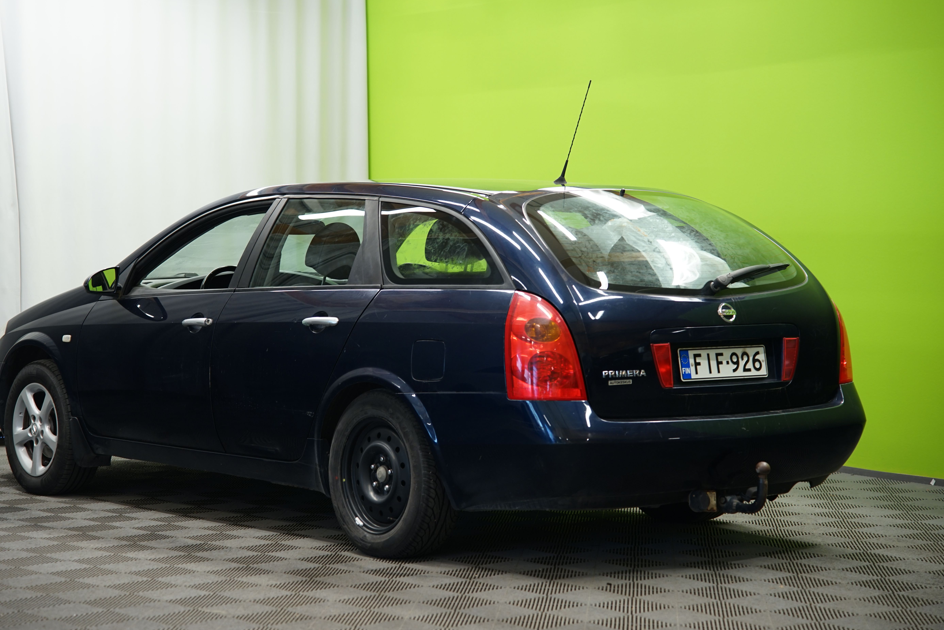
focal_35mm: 79
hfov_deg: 25.7
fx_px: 2071
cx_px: 434
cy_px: 301
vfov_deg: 17.3
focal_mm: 73
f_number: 3.5
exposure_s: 1/30
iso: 400
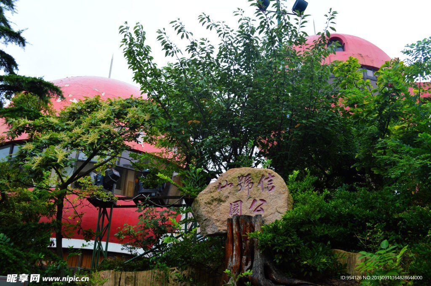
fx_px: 395
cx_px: 216
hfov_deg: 57.3
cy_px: 143
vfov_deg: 39.9
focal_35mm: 33
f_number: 5.6
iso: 250
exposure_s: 1/125
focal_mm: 22
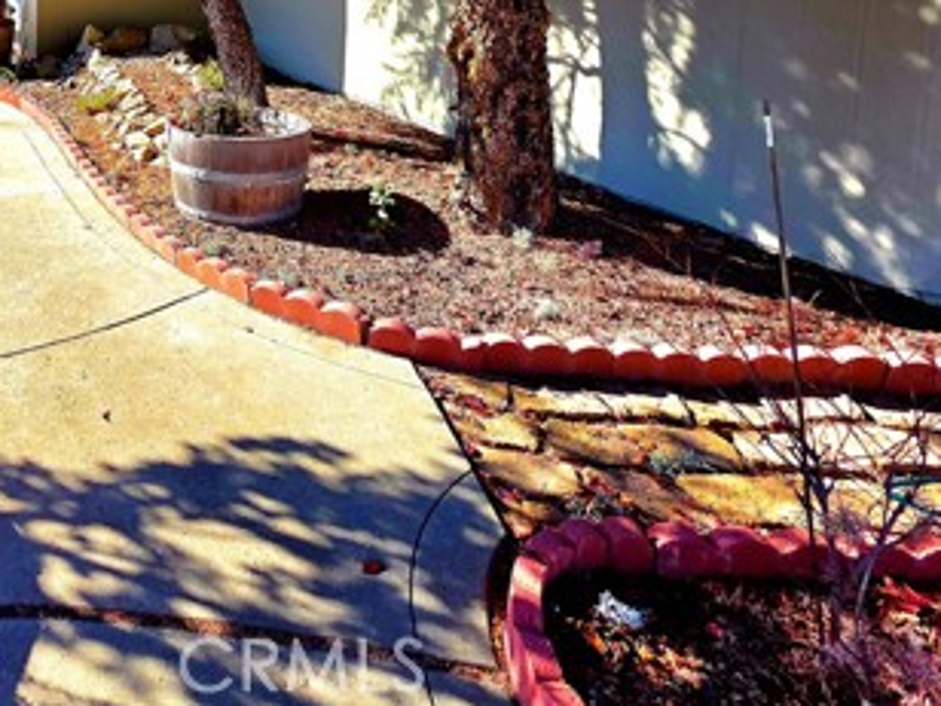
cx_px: 86
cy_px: -24
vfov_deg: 42.9
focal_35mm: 27
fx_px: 734
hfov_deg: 56.0
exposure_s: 1/833
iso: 40
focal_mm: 2.2
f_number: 1.9
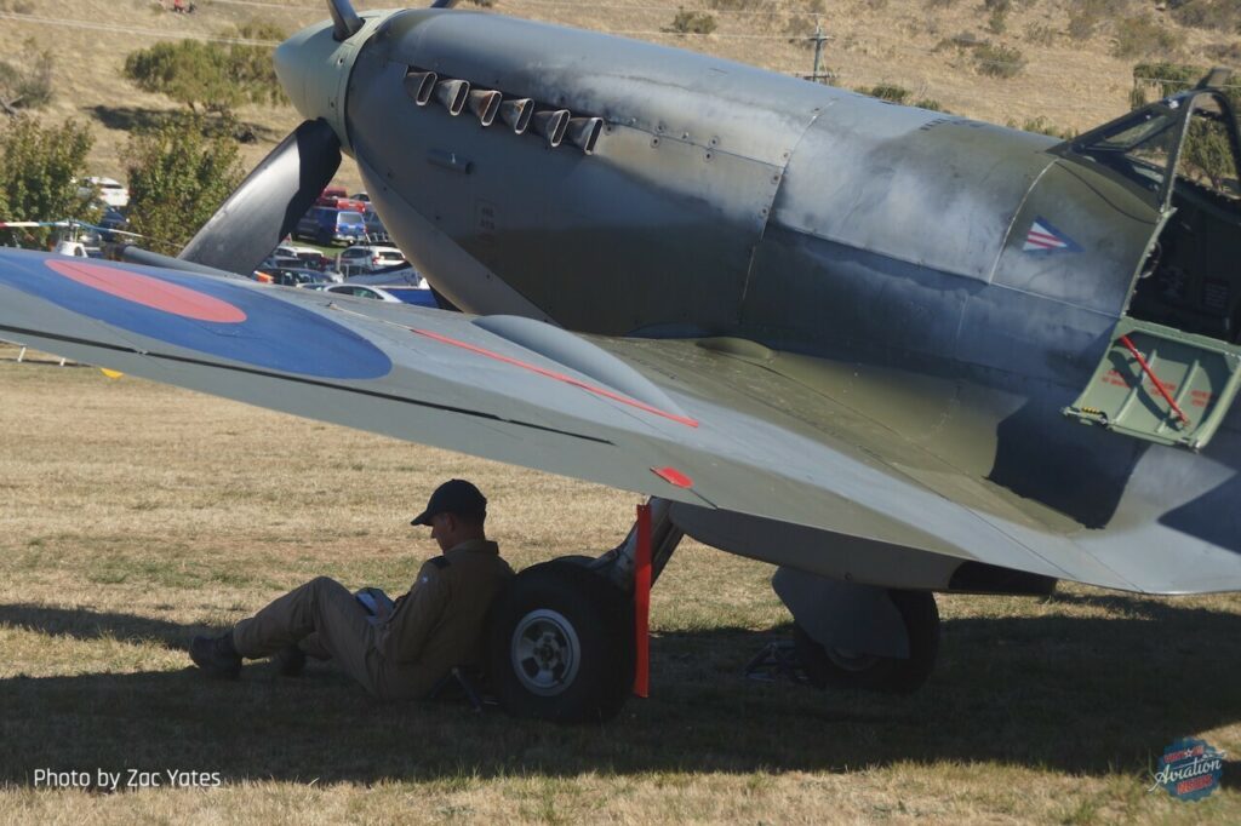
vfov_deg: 13.0
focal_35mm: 105
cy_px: 413
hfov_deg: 19.5
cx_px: 620
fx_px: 3618
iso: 100
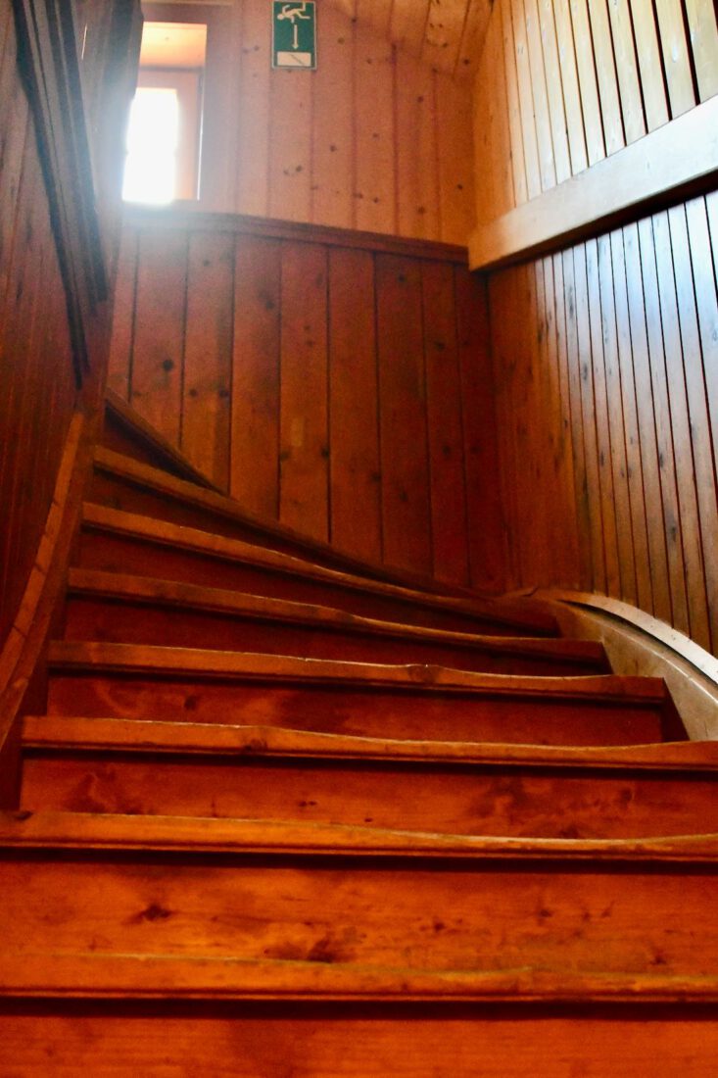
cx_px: 359
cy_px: 539
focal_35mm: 48
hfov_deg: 28.1
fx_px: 1436
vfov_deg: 41.1
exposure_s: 1/60
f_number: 3.8
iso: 12800
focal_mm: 32
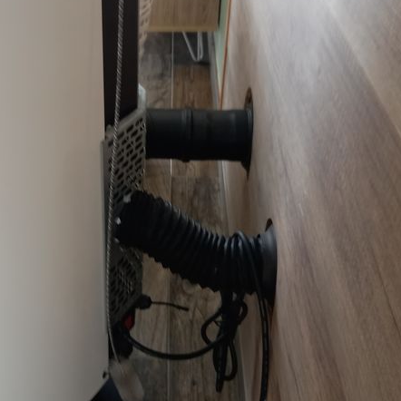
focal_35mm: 50
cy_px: 151
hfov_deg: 33.7
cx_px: 134
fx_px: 655
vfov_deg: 33.9
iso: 100
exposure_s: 1/50
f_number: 2
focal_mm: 4.6
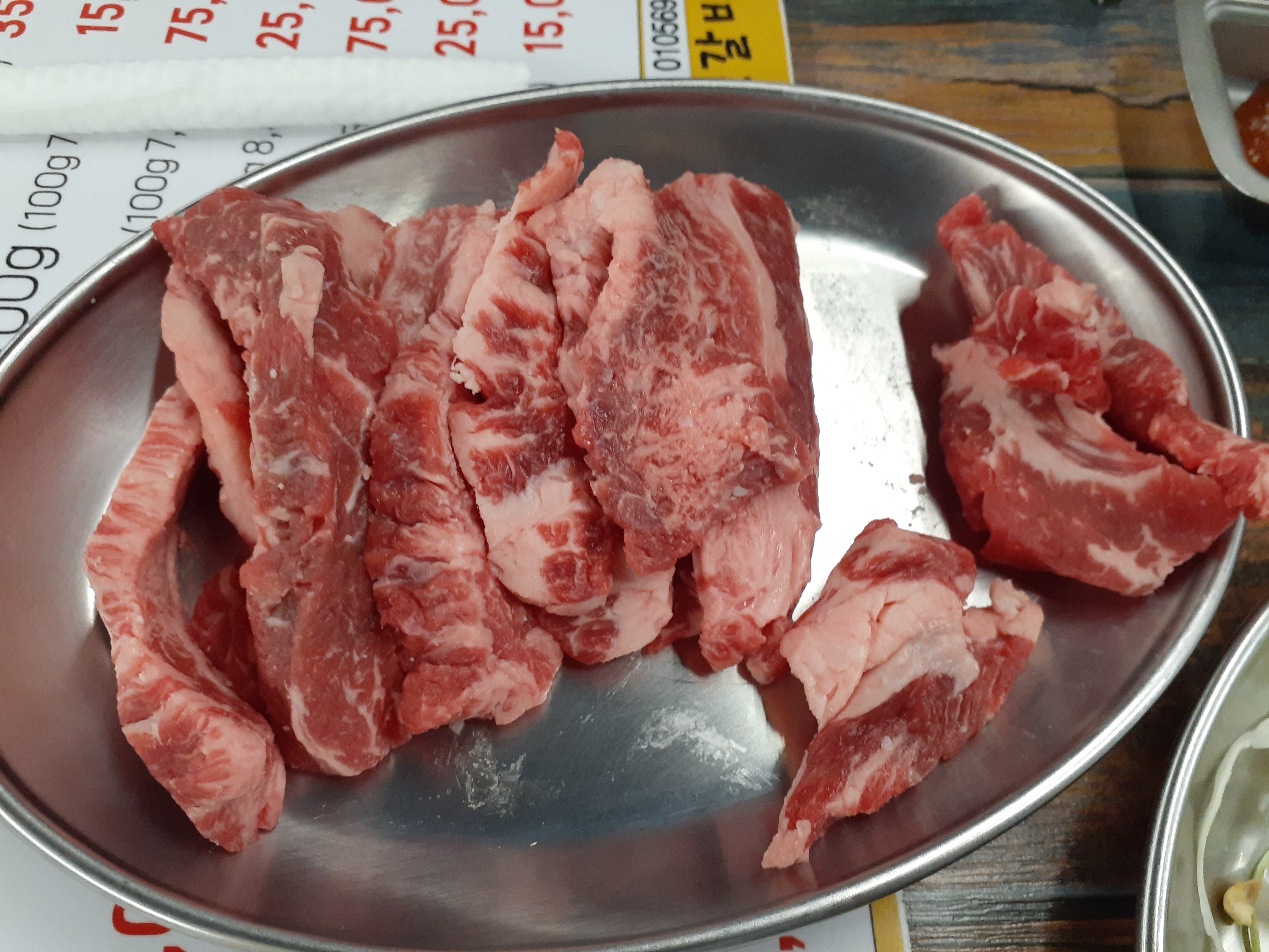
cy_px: 476
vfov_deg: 51.4
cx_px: 634
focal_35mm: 27
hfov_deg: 65.3
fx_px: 990
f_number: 1.9
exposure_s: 1/60
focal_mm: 3.6
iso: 320
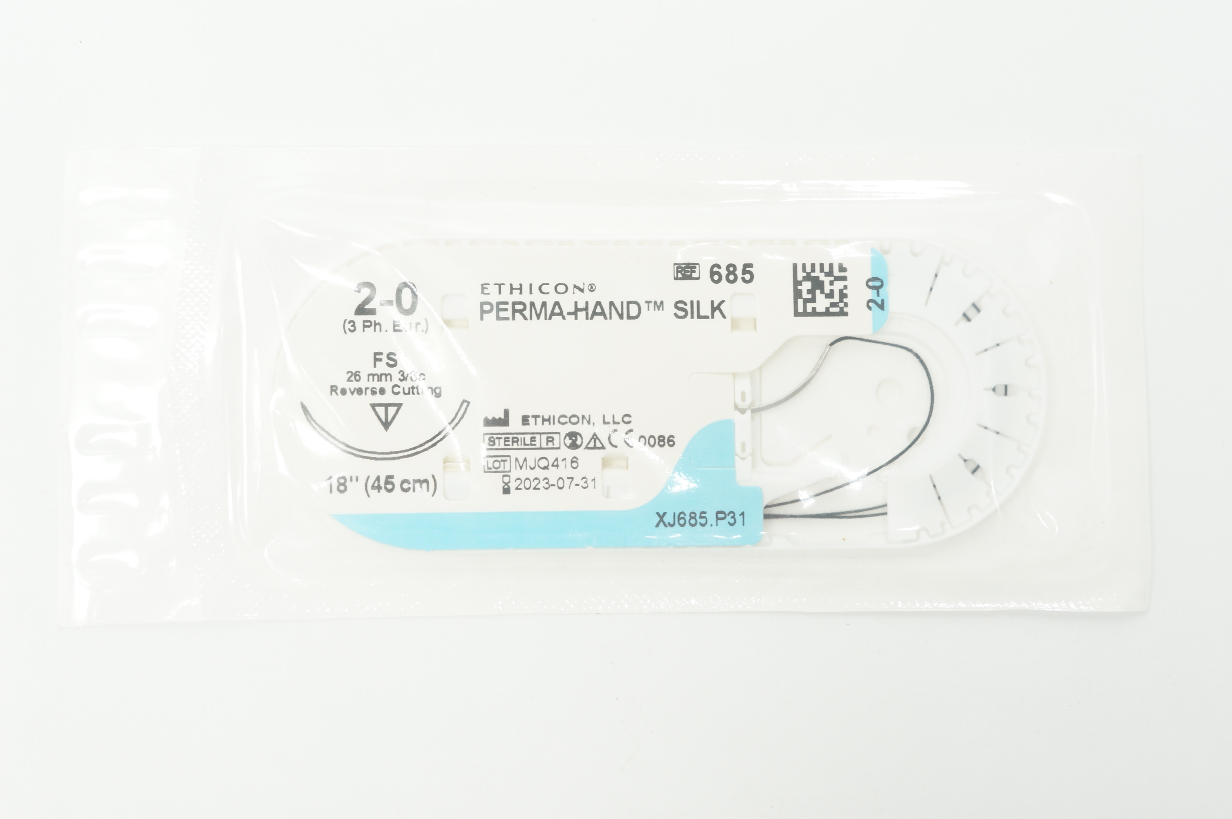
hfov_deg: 33.4
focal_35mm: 60
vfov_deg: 22.6
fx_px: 2051
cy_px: 410
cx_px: 616
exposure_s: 1/15
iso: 400
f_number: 8
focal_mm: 40
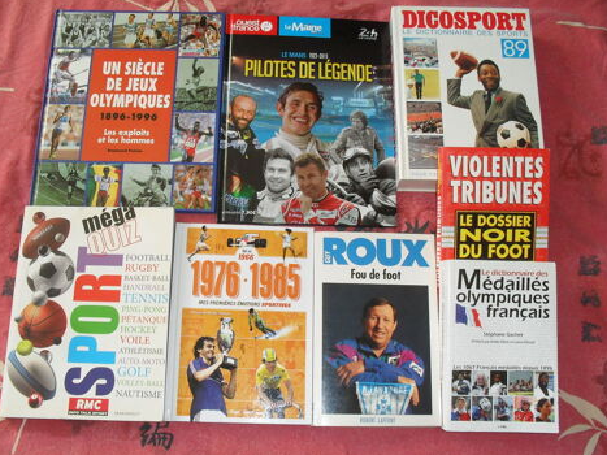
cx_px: 300
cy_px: 228
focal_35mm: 36
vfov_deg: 39.6
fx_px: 631
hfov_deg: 51.4
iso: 160
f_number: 3.2
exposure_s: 1/45
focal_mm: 6.3
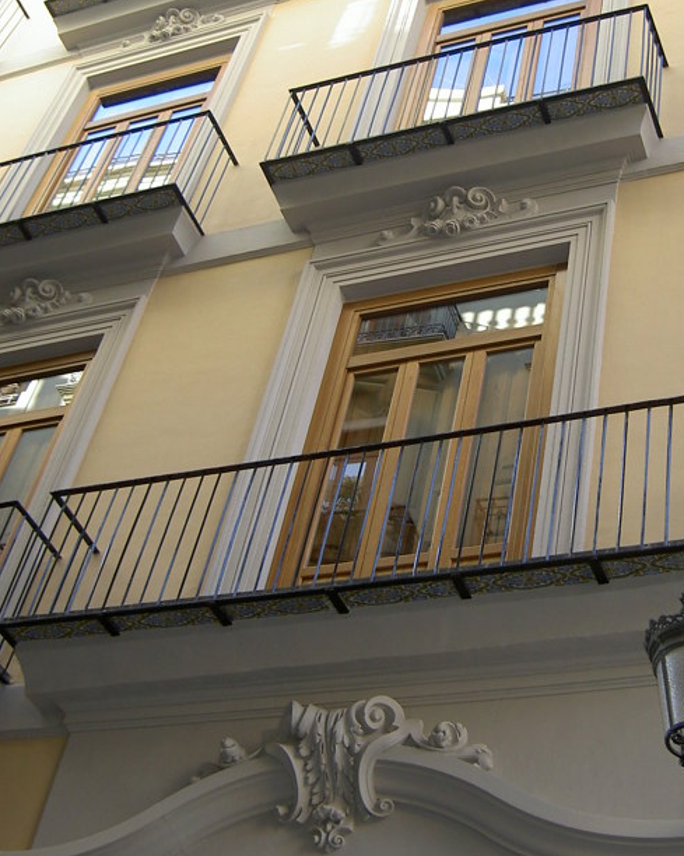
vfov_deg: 33.6
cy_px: 376
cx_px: 448
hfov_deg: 27.0
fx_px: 1418
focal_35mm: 56
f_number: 2.8
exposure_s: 1/96.2
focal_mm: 8
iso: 100
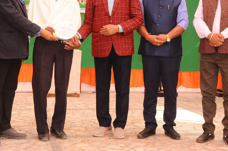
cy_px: 49
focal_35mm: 78
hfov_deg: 26.0
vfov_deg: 17.4
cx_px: 139
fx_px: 493
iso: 640
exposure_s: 1/160
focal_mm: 26
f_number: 7.1
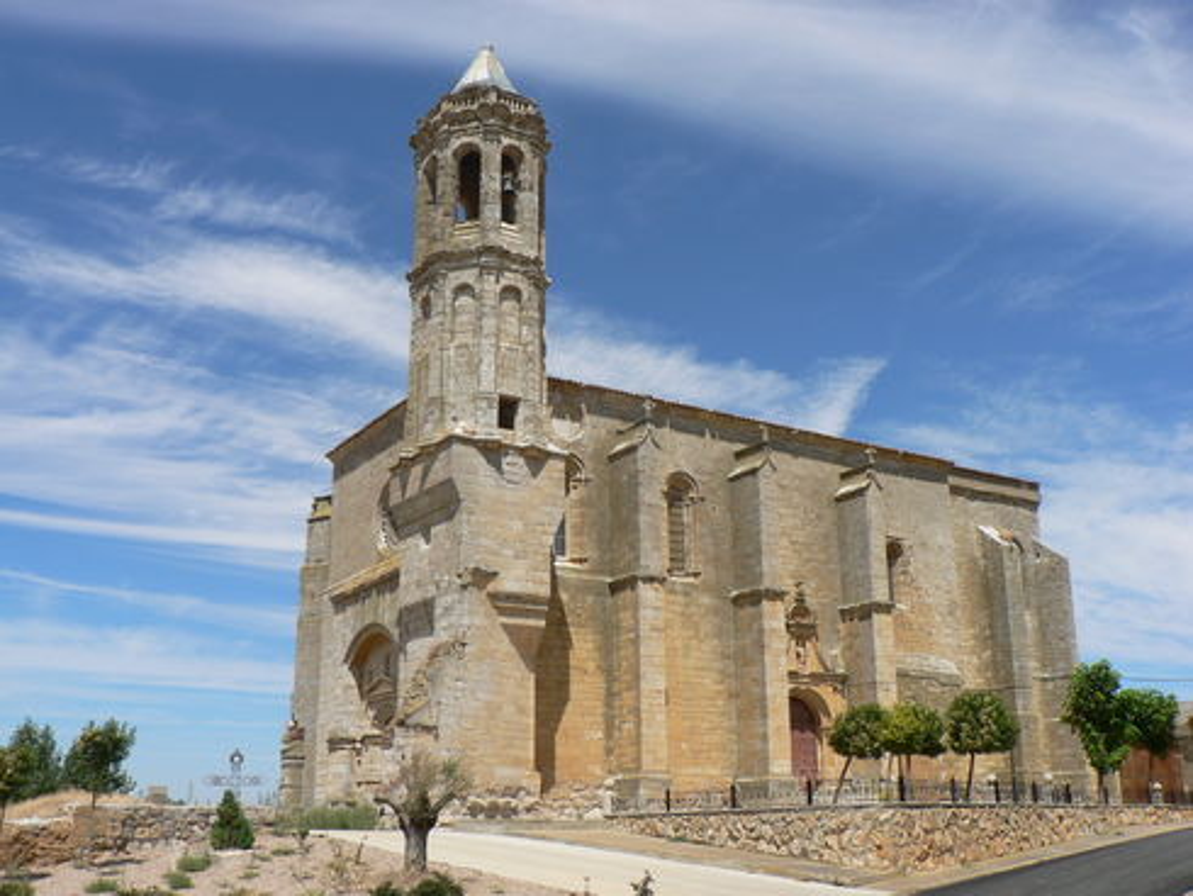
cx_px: 596
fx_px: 1207
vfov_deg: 40.7
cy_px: 448
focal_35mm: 35
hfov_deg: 52.6
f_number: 5.6
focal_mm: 6
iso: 64
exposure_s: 1/500
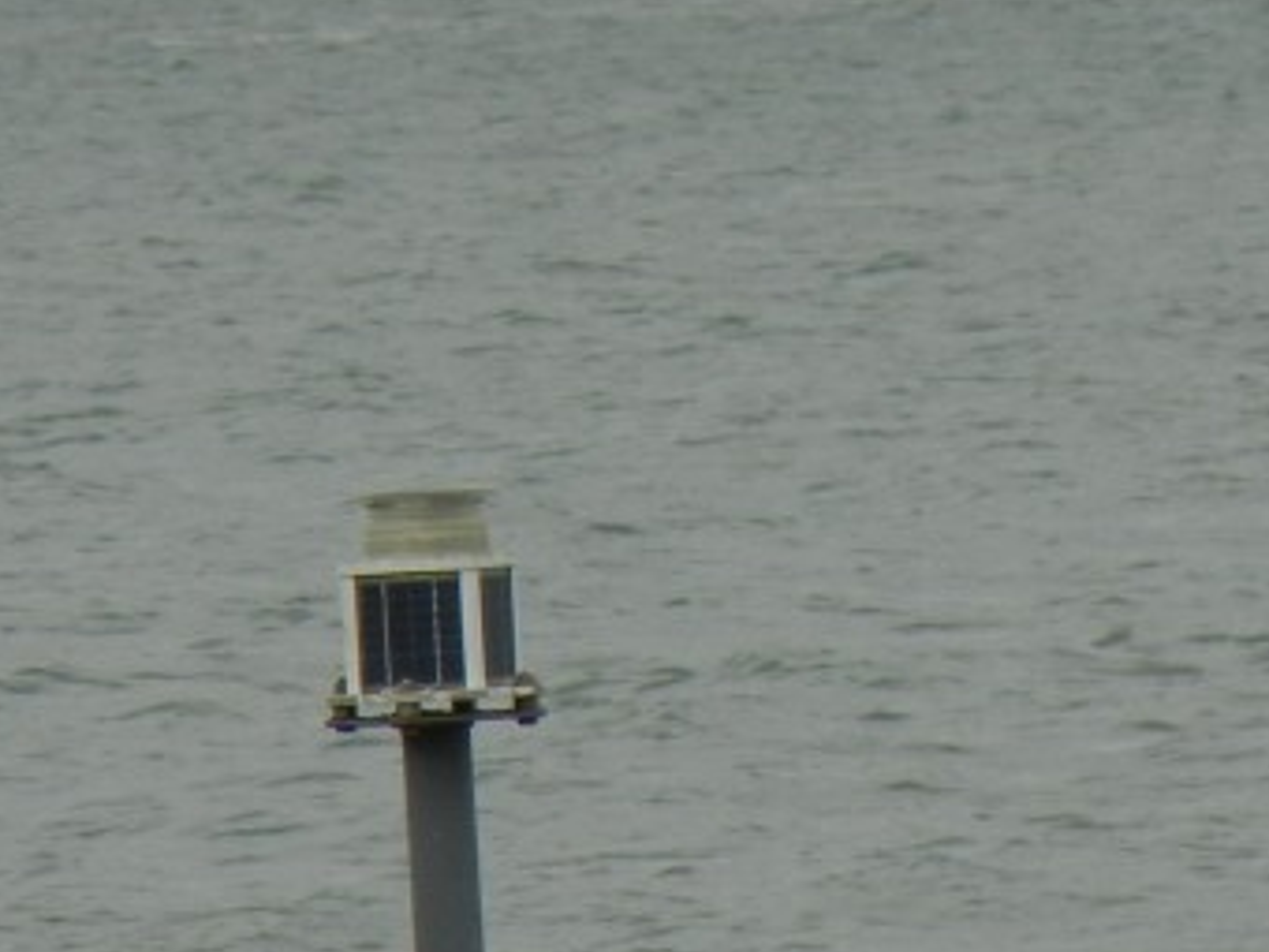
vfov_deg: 1.6
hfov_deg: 2.2
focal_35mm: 903
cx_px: 1030
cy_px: -269
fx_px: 33103
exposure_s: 1/264
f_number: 5.6
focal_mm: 54
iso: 160
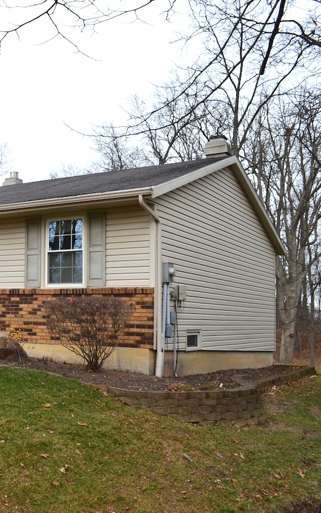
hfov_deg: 27.1
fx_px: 588
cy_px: 254
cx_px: -62
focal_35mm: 42
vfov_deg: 47.2
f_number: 11
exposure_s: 1/100
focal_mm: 18
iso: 200
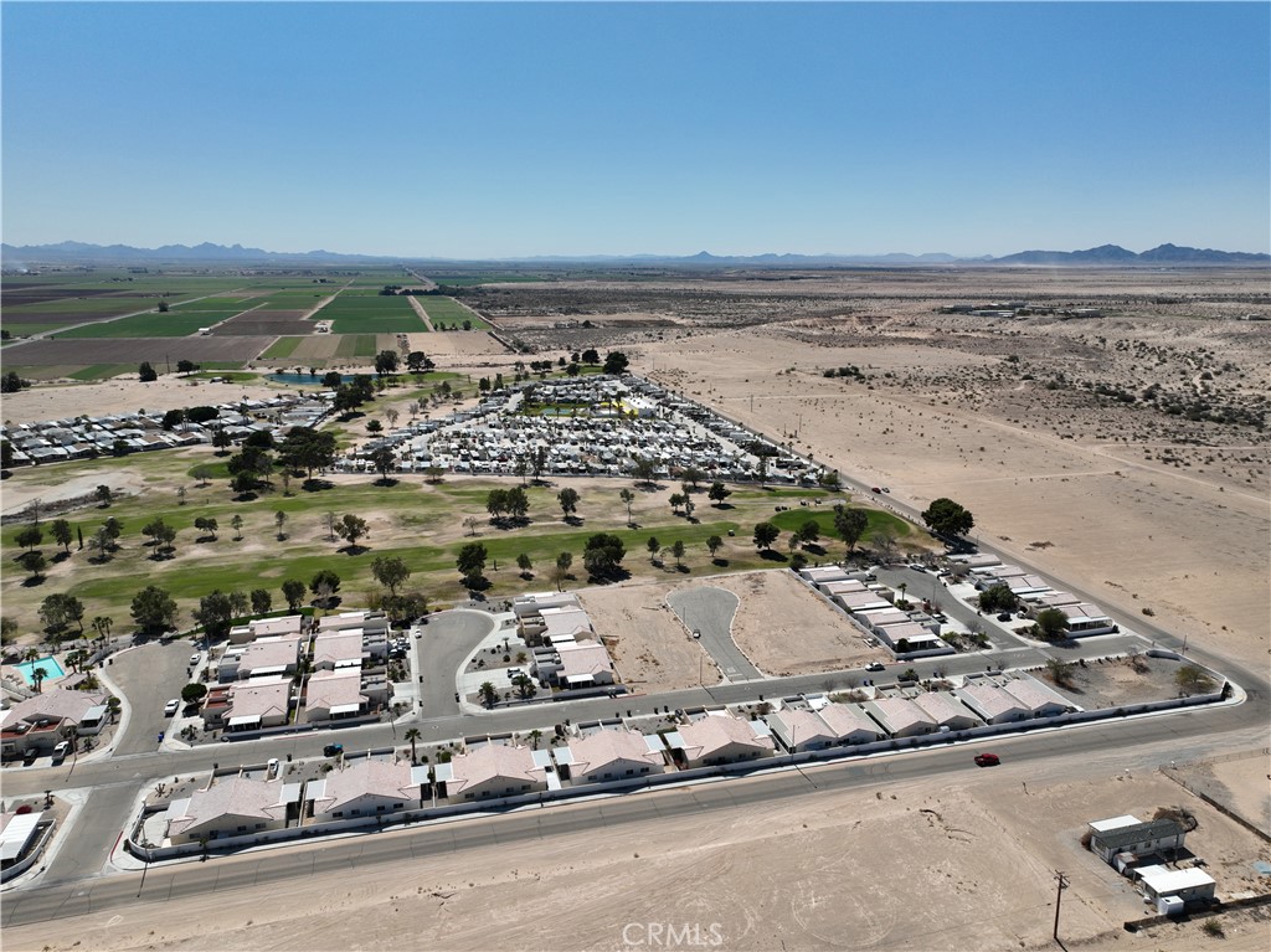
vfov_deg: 56.8
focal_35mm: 24
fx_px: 881
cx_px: 636
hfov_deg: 71.6
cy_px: 476
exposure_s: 1/320
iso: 100
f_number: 2.8
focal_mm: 12.29
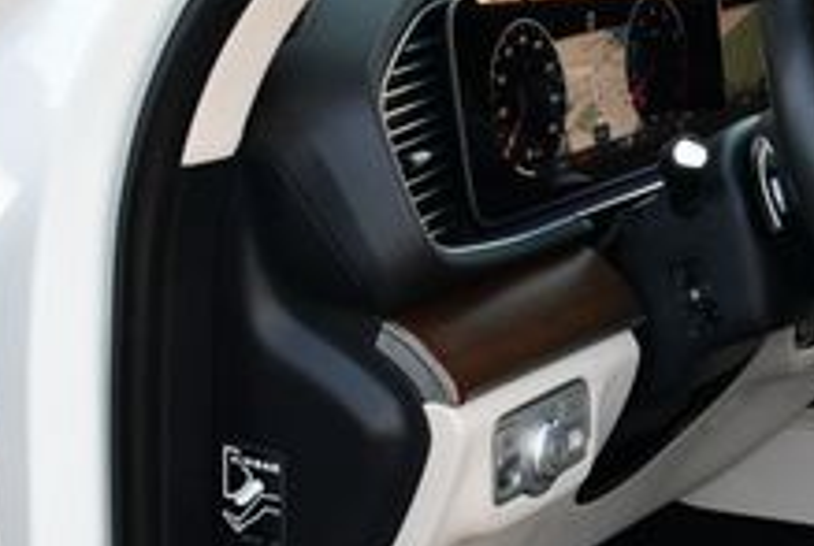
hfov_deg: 18.1
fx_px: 2379
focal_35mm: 105
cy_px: 605
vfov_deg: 12.9
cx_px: 1074
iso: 400
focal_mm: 18
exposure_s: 1/250
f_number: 4.5
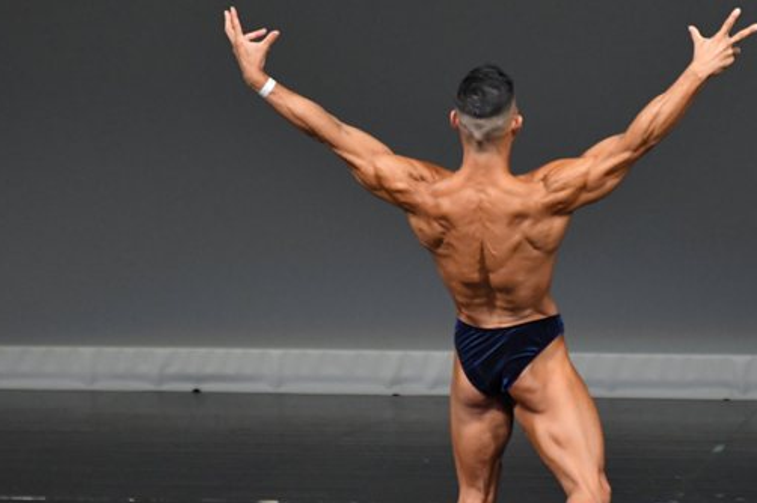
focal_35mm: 579
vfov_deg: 2.4
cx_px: 497
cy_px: 339
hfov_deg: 3.6
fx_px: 12167
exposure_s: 1/400
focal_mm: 250
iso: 4000
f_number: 5.6
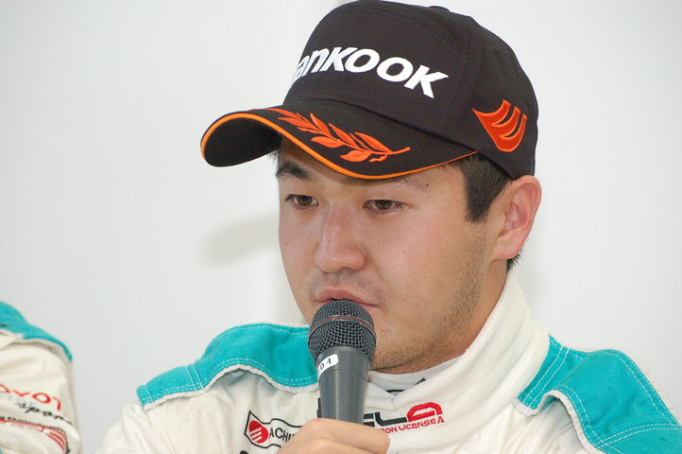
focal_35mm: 174
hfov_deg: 11.8
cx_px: 341
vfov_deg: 7.9
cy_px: 227
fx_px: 3293
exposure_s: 1/60
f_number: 8
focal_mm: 116
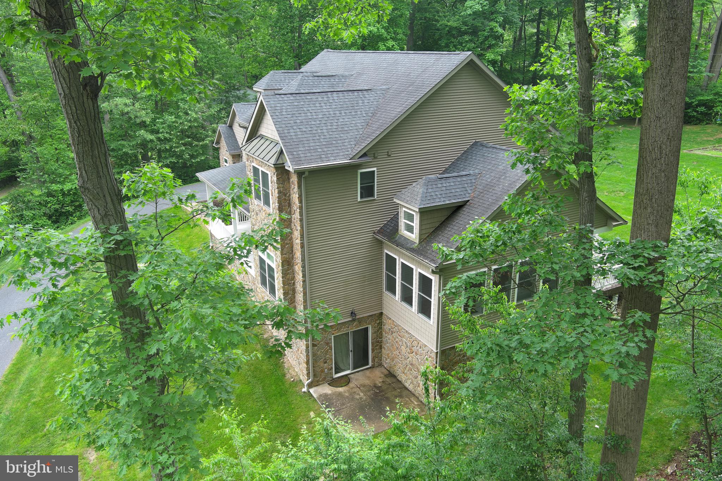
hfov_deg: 63.7
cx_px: 361
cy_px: 240
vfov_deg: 45.0
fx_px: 582
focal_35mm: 29
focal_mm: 10.57
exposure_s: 1/76.3
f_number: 2.8
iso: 100
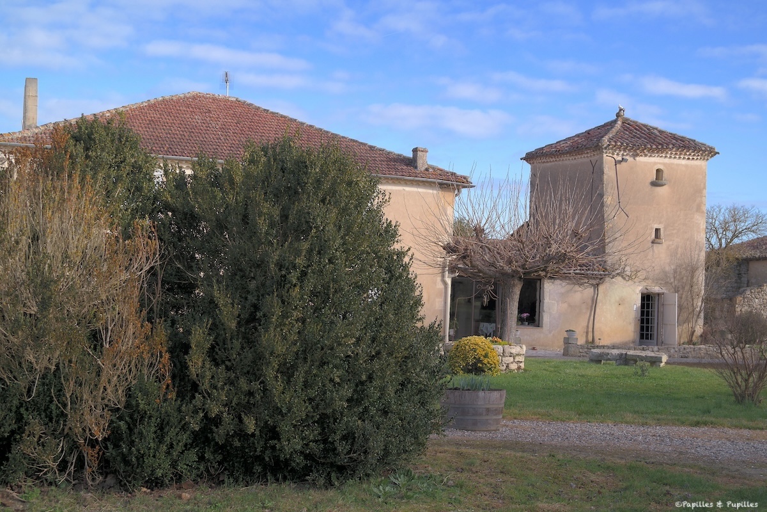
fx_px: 1044
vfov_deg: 27.5
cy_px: 256
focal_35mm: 49
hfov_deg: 40.3
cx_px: 384
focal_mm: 32
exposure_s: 1/200
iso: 100
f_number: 5.6
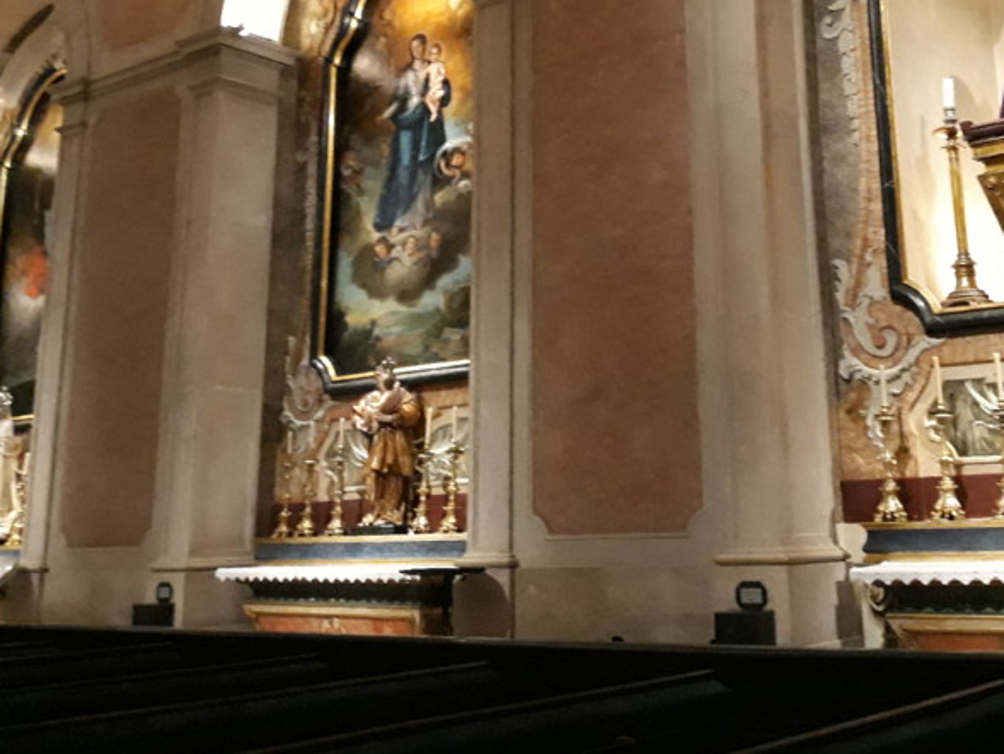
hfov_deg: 42.5
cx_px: 641
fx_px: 1276
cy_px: 164
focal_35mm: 44
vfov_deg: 32.1
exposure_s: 1/25
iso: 640
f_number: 1.7
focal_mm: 3.71
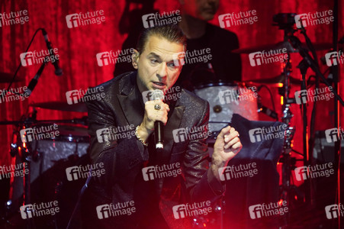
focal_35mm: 600
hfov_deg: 3.4
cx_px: 172
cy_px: 114
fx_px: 5729
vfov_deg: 2.3
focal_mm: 600
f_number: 6.3
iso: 4000
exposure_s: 1/320
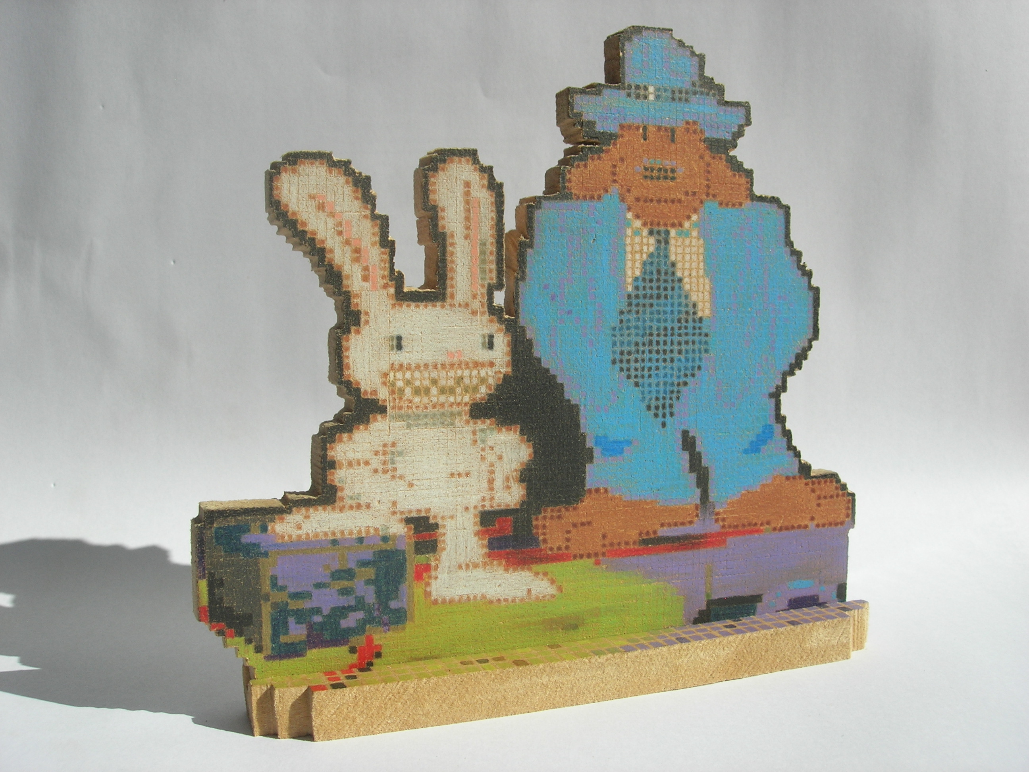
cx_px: 514
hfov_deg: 49.0
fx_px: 1130
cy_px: 386
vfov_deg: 37.7
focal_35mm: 38
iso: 64
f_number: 4.8
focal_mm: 7.8
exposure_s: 1/954
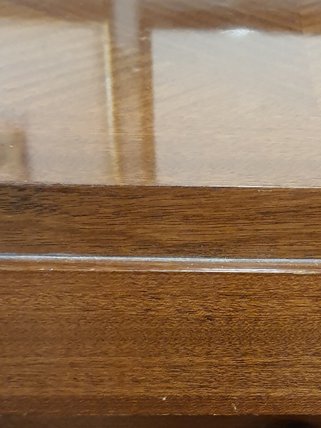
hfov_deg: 22.6
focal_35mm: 64
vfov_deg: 29.9
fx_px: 791
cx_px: 255
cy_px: 312
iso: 640
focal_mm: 4.32
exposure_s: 1/33
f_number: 1.7
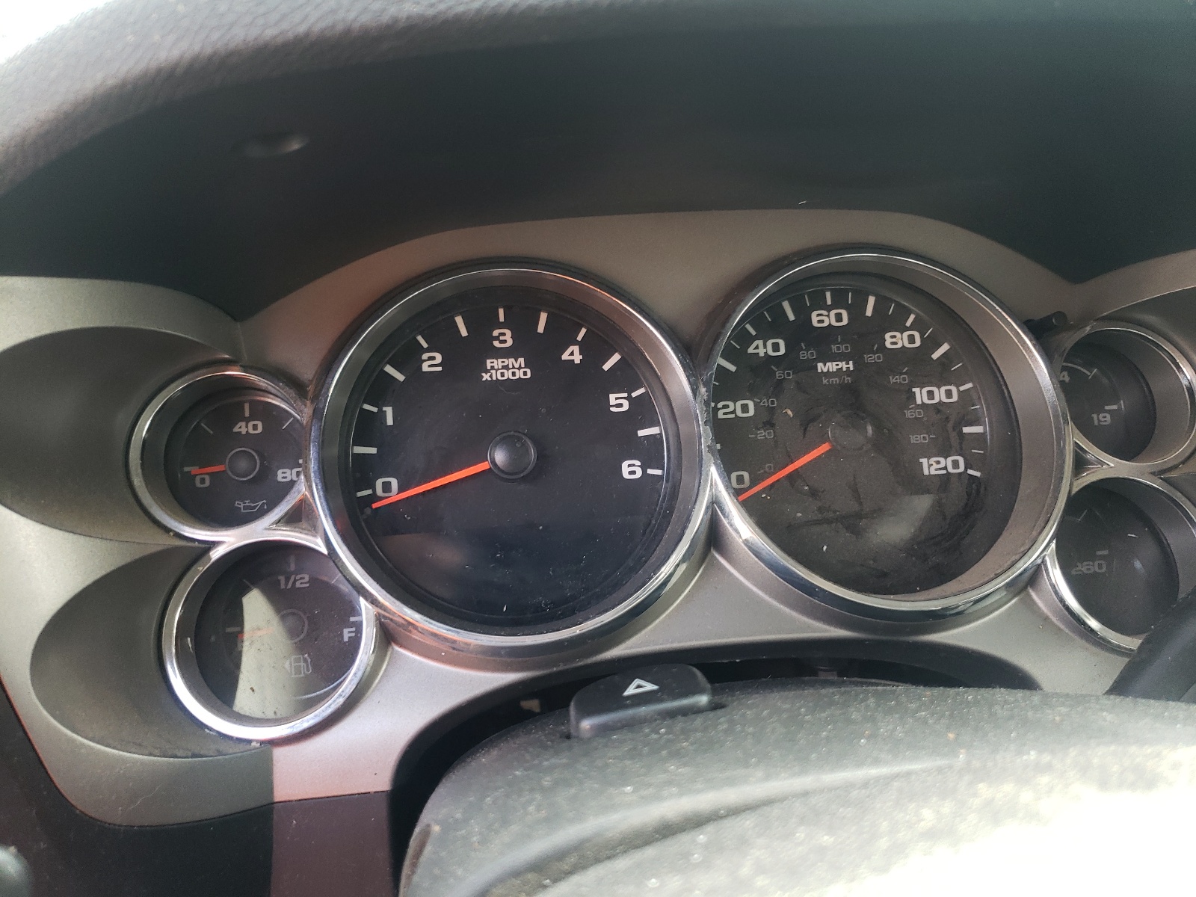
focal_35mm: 26
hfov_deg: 67.3
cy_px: 448
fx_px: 898
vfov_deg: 53.1
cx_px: 598
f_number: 1.5
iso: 97
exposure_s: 1/60.2
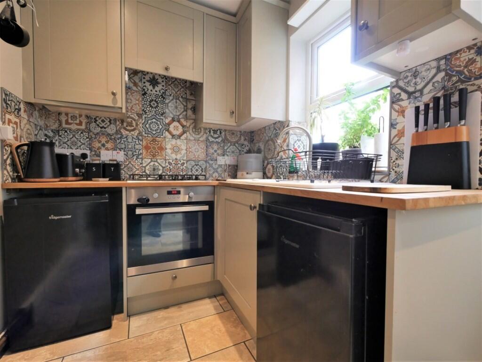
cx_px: 241
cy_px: 181
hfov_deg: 94.5
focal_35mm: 16
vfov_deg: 78.2
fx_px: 223
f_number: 4
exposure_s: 1/60
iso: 1000
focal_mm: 8
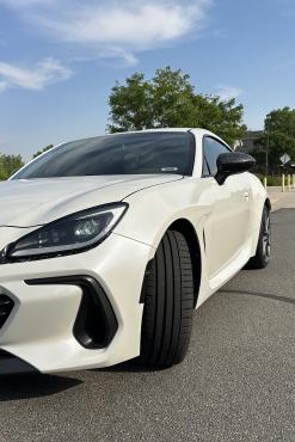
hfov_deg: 38.1
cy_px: 217
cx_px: 81
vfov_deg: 55.8
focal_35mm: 34
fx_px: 417
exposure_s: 1/5263
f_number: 1.78
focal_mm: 6.86
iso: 80
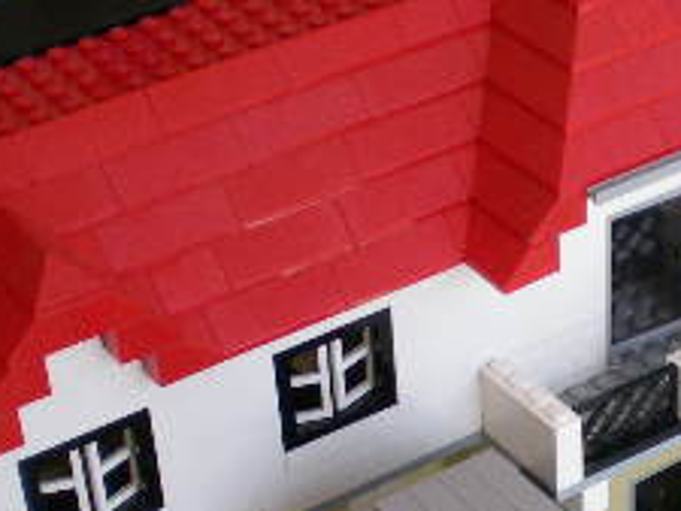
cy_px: 484
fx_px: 2126
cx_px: 611
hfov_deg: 17.9
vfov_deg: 13.6
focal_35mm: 108
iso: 50
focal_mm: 6.3
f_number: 3.1
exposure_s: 1/117
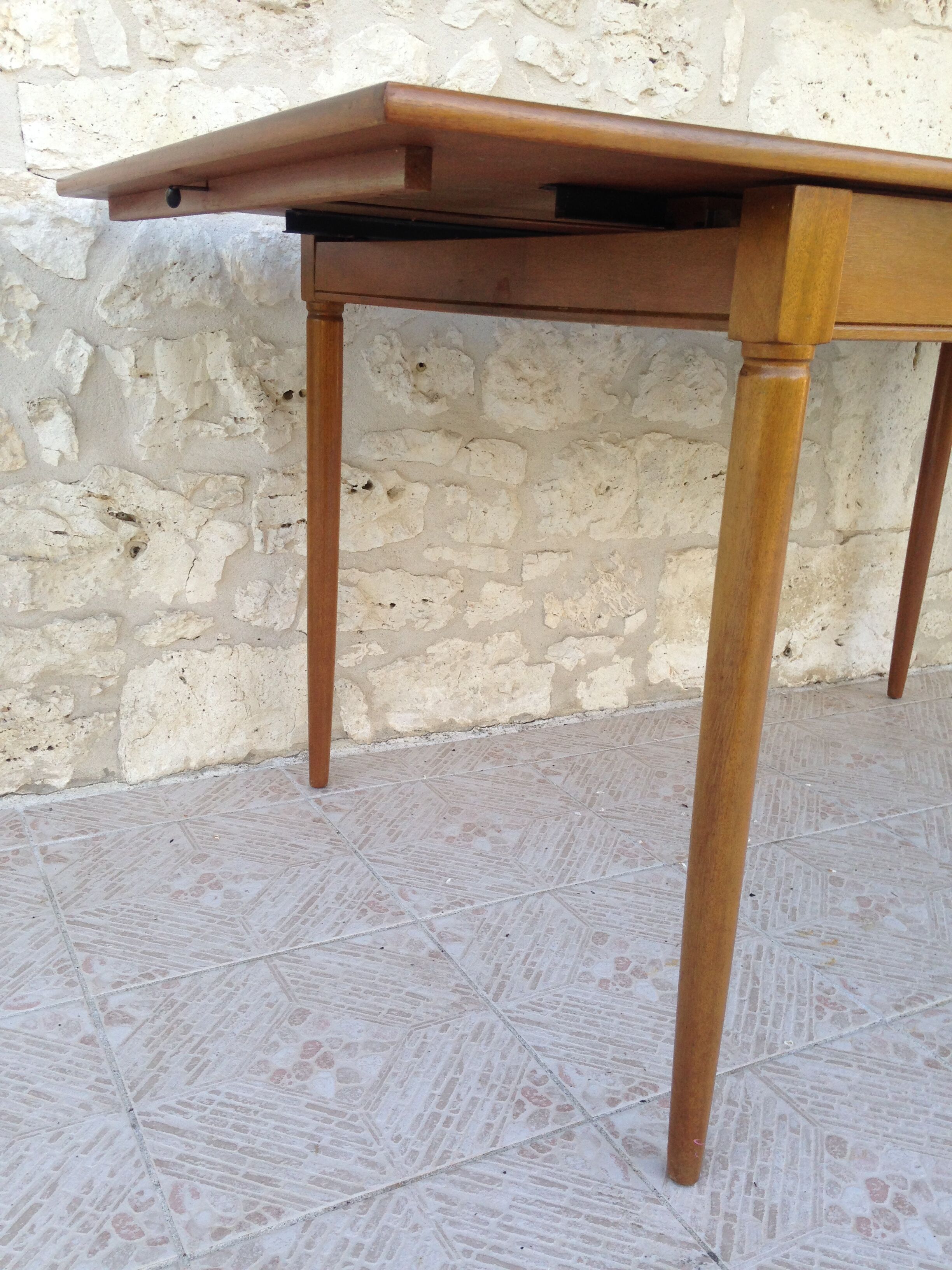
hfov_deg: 42.9
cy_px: 635
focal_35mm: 33
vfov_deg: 55.4
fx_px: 1210
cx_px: 476
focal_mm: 4.12
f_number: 2.4
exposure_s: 1/120
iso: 64
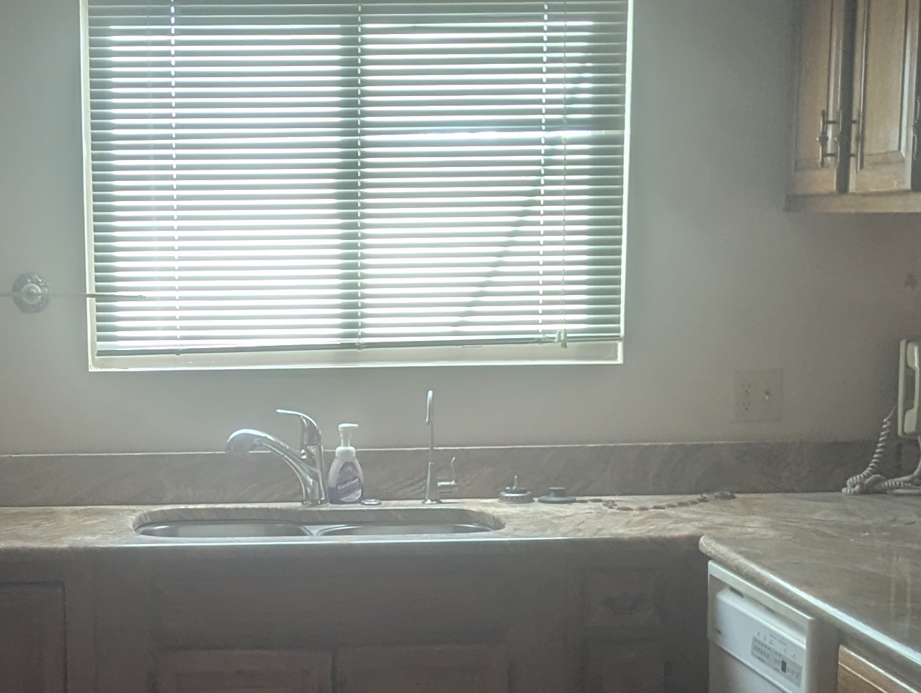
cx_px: 285
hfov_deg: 26.1
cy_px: 554
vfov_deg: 19.7
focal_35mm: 74
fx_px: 1972
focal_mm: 6.81
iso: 89
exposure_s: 1/108
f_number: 1.85
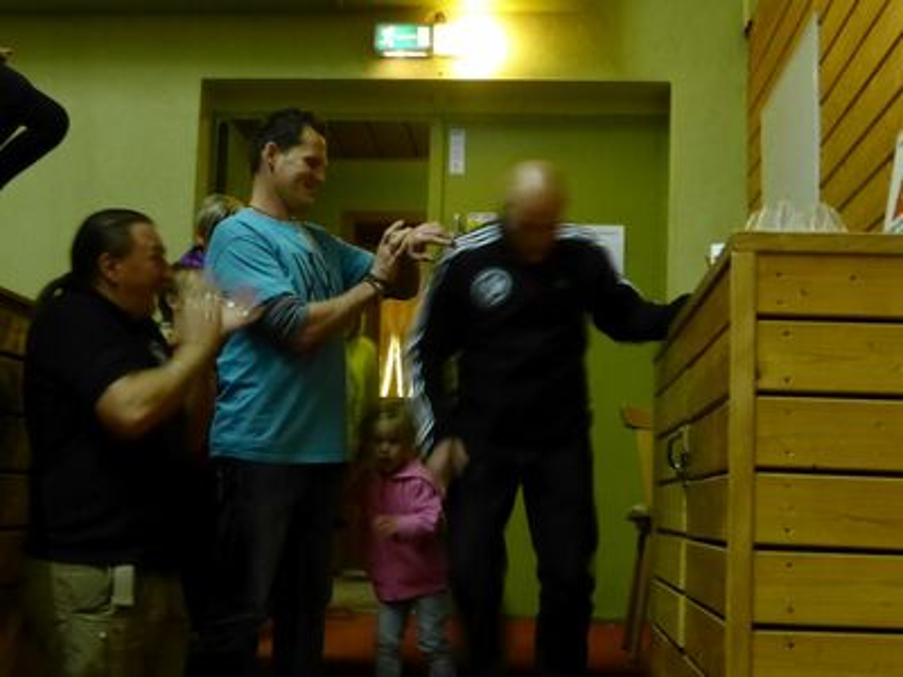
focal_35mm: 49
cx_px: 452
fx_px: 1278
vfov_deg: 29.7
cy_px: 338
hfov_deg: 38.9
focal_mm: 8.5
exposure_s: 1/8
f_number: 4.2
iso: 800
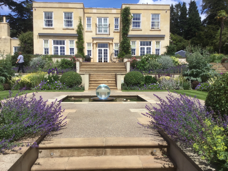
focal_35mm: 31
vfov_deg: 45.4
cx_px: 114
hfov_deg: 58.4
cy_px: 86
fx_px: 204
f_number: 2.4
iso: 25
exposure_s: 1/1852
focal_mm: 3.3
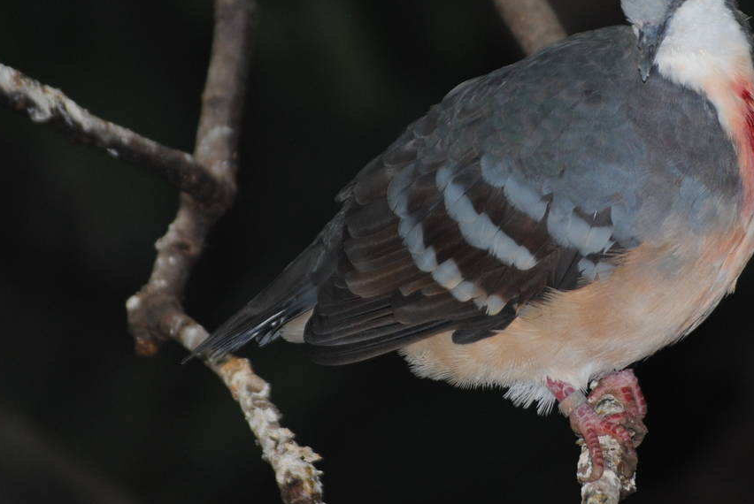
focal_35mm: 276
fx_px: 5786
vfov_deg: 5.0
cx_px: 529
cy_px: 131
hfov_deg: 7.5
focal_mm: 98
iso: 200
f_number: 4.5
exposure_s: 1/60
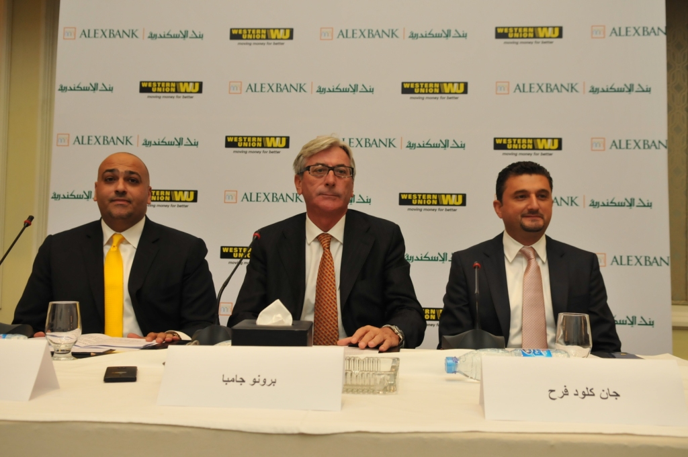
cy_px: 228
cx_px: 344
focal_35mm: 36
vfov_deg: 36.8
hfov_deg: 53.2
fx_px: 687
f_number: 4.5
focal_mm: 24
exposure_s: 1/100
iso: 800
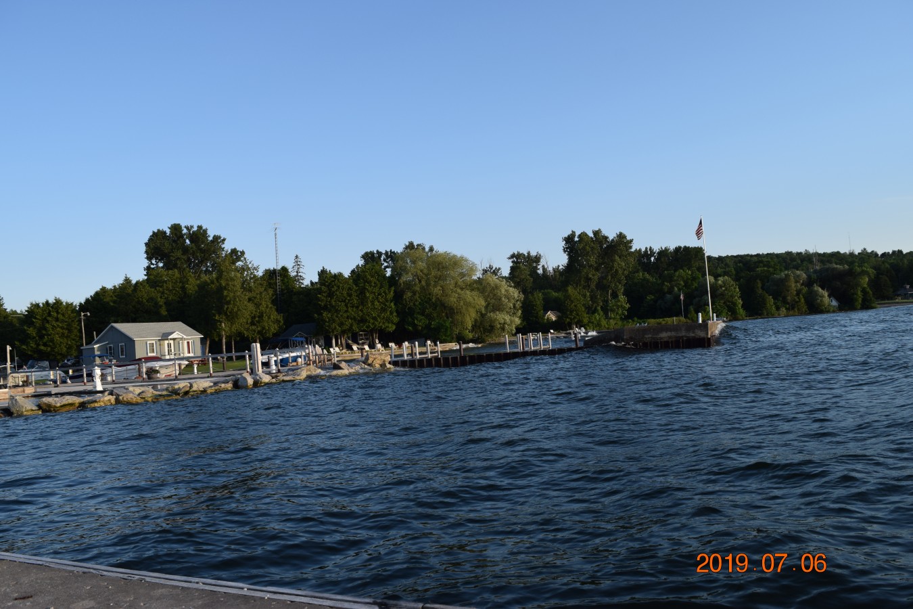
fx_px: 685
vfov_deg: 47.9
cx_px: 456
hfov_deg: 67.4
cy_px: 304
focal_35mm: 27
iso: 220
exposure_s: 1/250
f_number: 8
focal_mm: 18
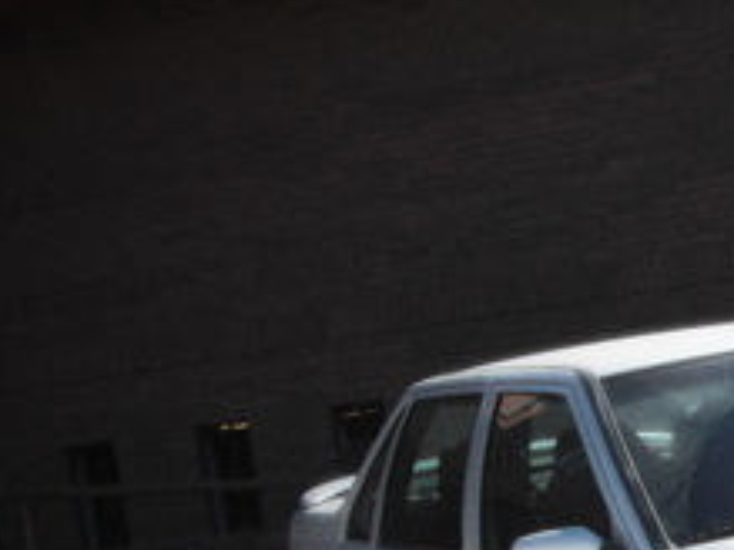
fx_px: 2416
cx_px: 912
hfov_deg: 16.5
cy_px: 644
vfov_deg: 12.7
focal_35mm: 114
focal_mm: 6.9
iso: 50
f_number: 3
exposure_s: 1/800
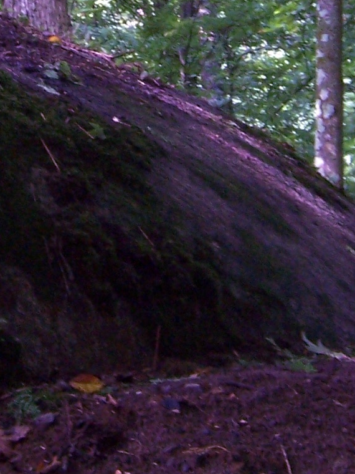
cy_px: -49
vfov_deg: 18.9
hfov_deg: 14.5
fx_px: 1367
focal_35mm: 100
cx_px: -6
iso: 140
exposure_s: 1/60
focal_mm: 5.5
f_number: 2.8
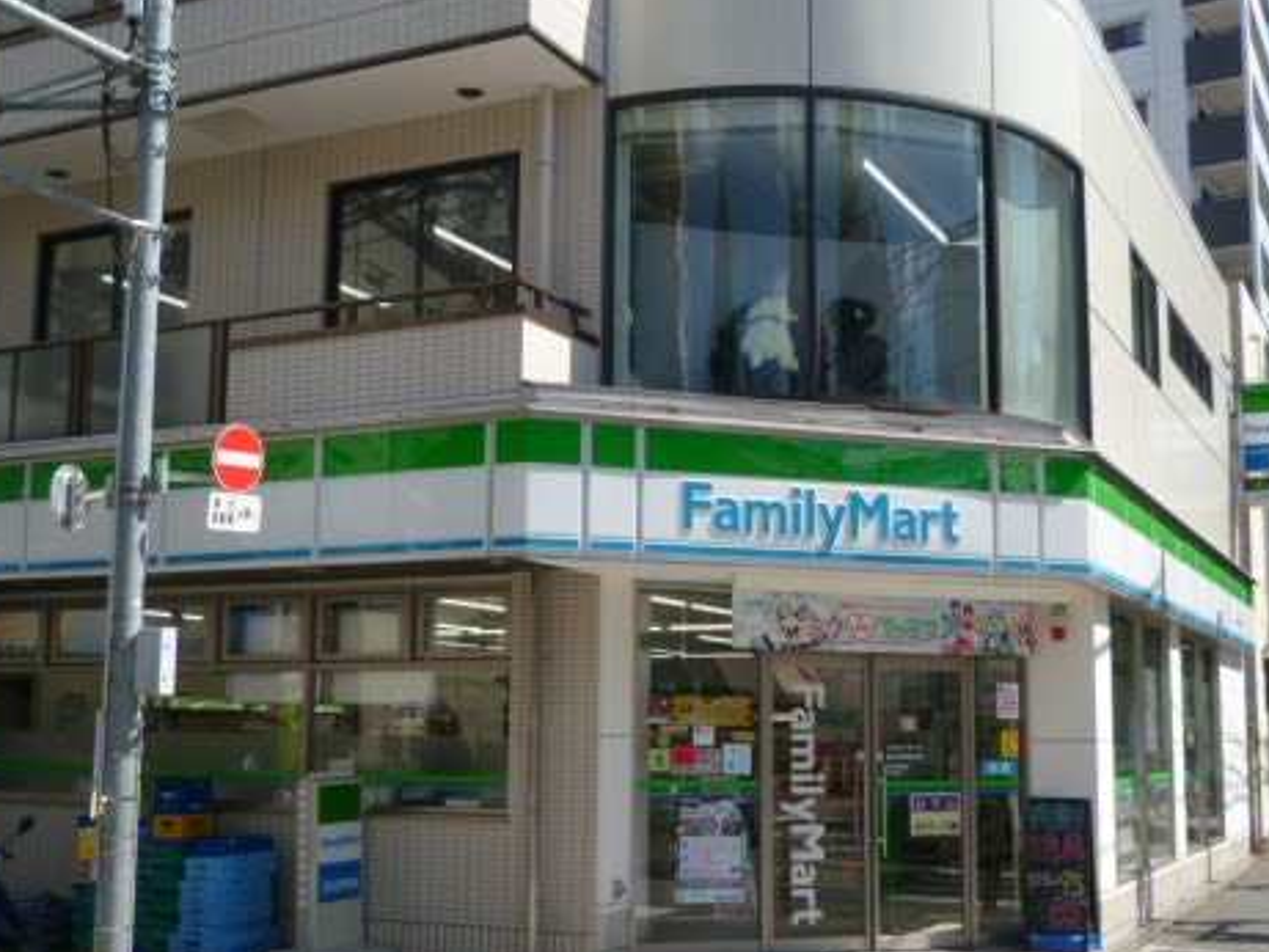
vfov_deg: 33.6
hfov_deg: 43.8
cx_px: 622
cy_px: 506
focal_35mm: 43
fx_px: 1577
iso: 100
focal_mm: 5.6
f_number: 2.8
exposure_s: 1/640
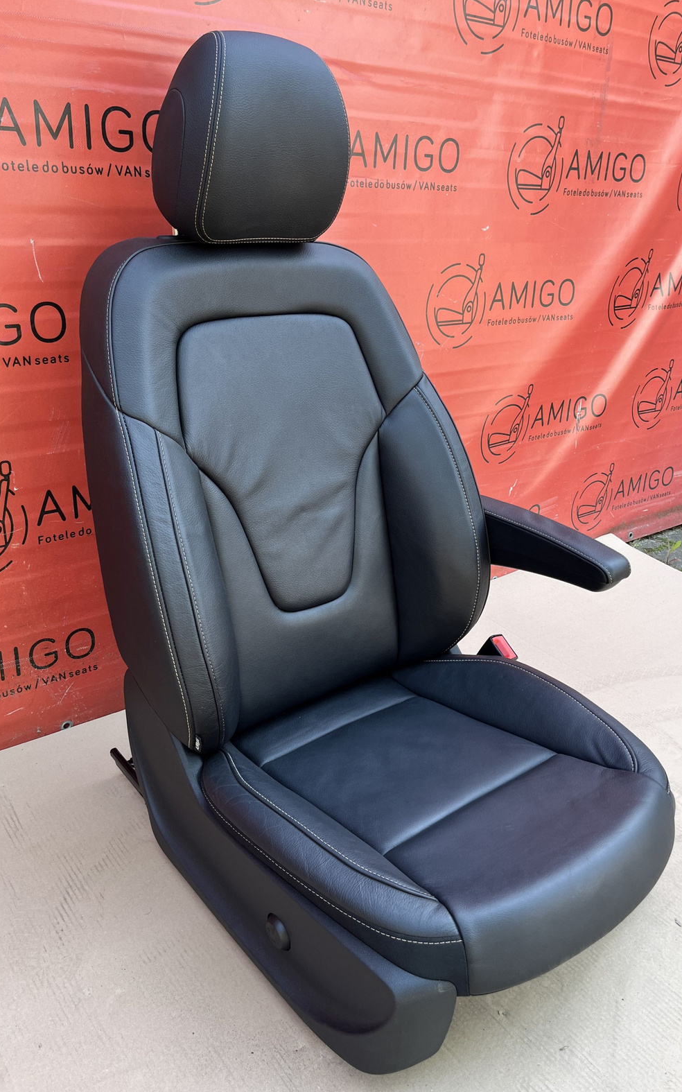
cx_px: 342
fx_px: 833
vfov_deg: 66.5
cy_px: 548
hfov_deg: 44.5
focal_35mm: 28
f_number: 1.6
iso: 32
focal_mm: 5.1
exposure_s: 1/133
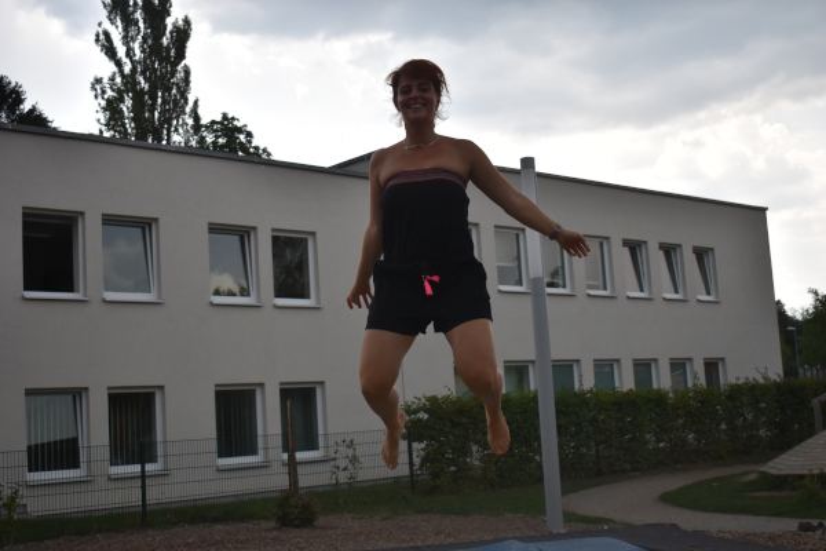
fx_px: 1067
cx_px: 413
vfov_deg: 28.9
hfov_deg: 42.3
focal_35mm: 46
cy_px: 276
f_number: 5
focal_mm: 31
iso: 400
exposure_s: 1/1250
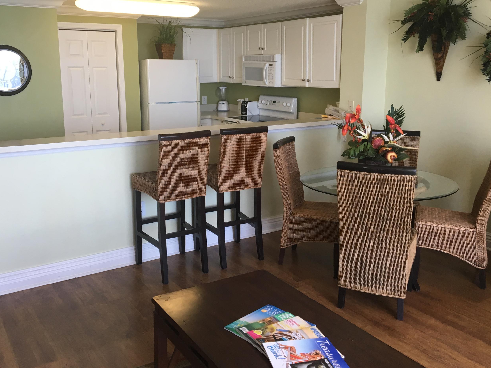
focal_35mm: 35
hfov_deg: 52.6
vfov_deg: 40.6
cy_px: 156
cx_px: 231
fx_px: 496
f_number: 2.2
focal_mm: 4.15
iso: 25
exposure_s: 1/30
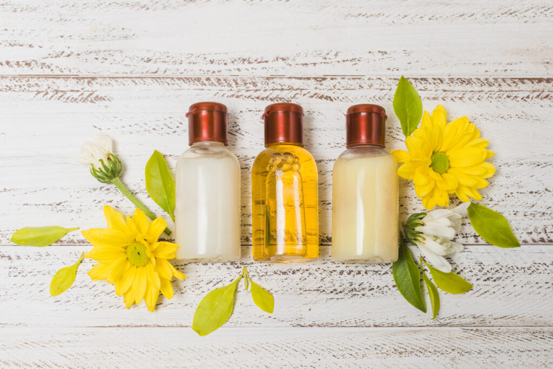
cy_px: 184
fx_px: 807
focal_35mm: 52
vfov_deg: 25.8
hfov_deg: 37.8
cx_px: 276
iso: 400
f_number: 7.1
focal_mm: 35
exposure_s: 1/200
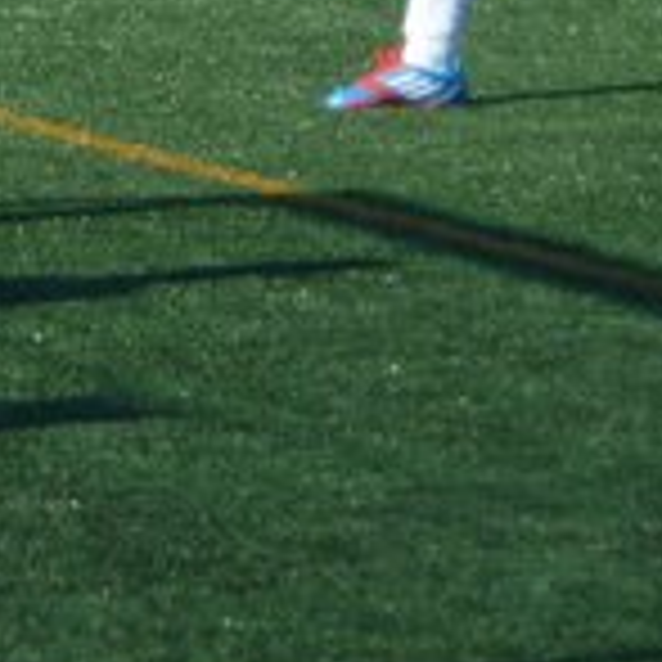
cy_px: -331
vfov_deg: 3.2
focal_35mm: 538
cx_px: -829
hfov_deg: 3.2
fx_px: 11640
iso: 100
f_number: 4.4
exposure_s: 1/400
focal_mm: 21
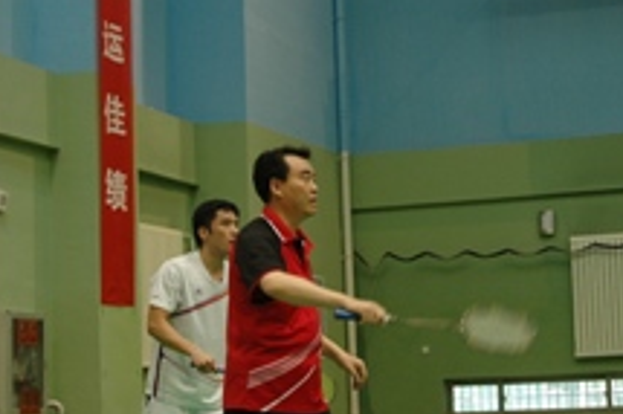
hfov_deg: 21.6
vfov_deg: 14.5
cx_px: 414
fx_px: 1628
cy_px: 216
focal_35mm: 94
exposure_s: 1/30
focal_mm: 27
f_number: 3.8
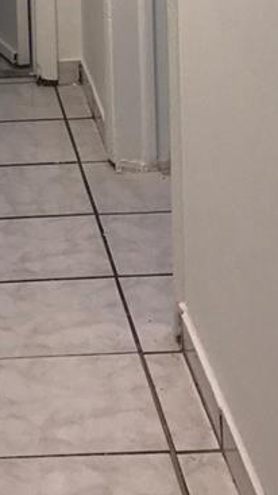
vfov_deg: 19.3
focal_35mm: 100
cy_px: -196
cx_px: -89
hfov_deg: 11.8
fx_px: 1310
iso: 20
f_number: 1.8
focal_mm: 3.99
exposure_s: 1/82
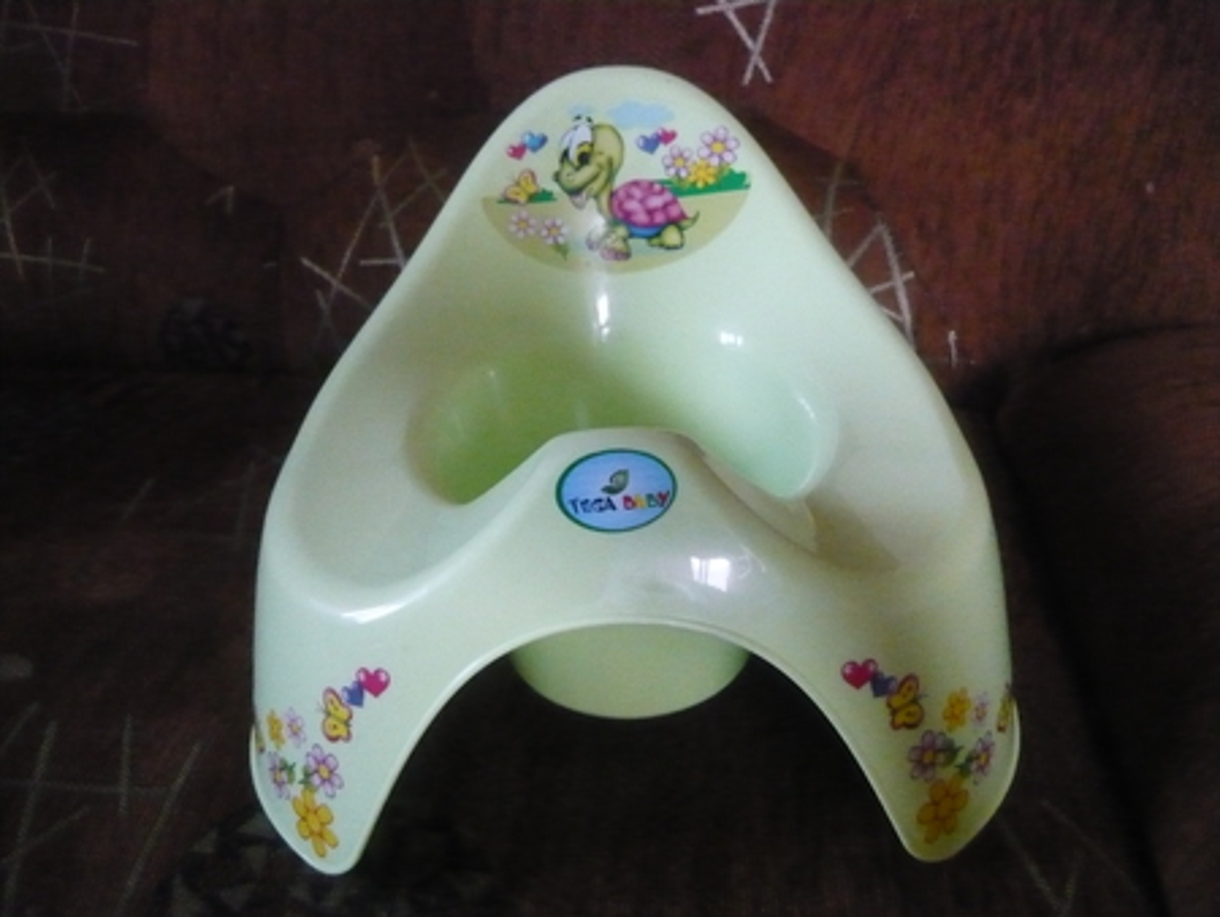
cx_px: 610
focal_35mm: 33
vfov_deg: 43.0
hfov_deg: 55.3
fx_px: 1164
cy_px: 458
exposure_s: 1/30
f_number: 2.8
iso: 1250
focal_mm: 5.5
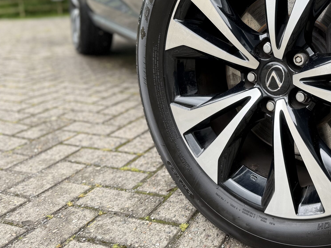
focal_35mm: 41
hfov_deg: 43.7
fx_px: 392
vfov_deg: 34.7
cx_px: 263
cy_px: 75
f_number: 1.78
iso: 80
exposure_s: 1/501
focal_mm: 6.76
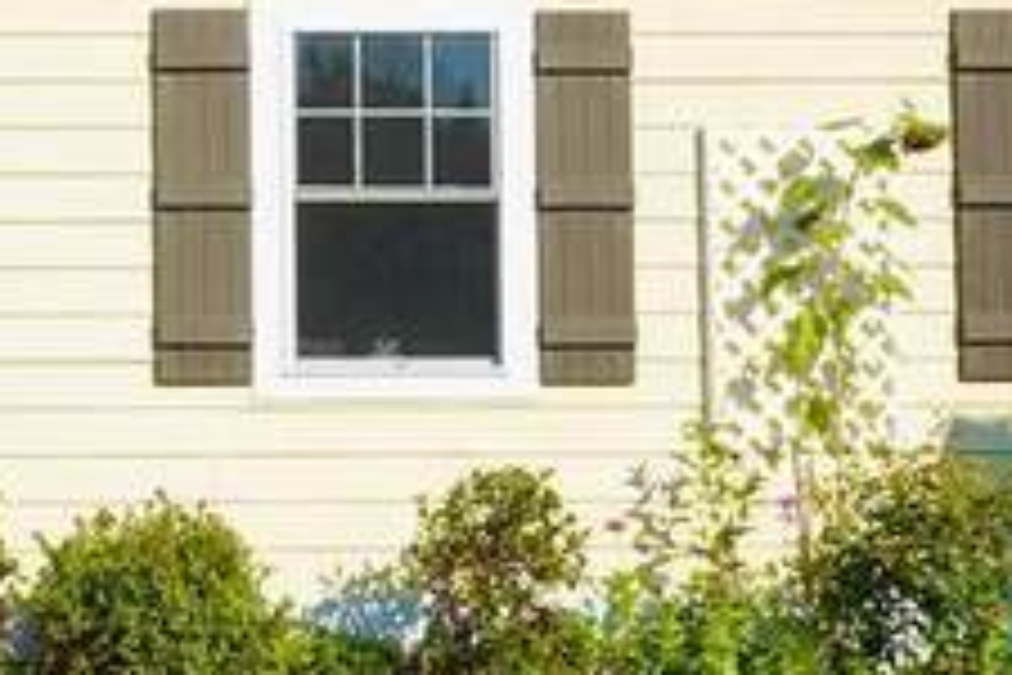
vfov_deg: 15.0
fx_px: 2558
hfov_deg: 20.8
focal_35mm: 91
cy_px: 362
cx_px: -229
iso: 100
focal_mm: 16
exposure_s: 1/200
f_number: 10
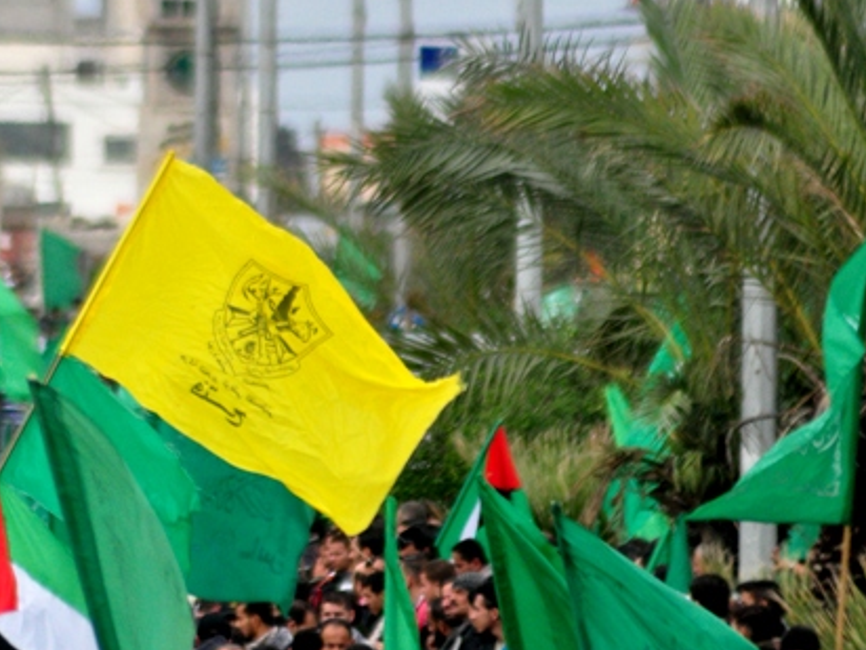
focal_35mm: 734
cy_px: 312
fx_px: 18363
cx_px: 259
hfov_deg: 2.7
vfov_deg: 2.0
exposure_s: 1/2500
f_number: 7.1
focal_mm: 300
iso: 1250
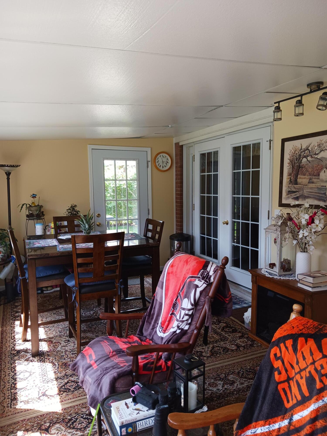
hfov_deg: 51.4
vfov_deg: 65.3
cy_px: 218
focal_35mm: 27
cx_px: 164
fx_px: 340
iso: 125
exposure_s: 1/60
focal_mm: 4
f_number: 1.8
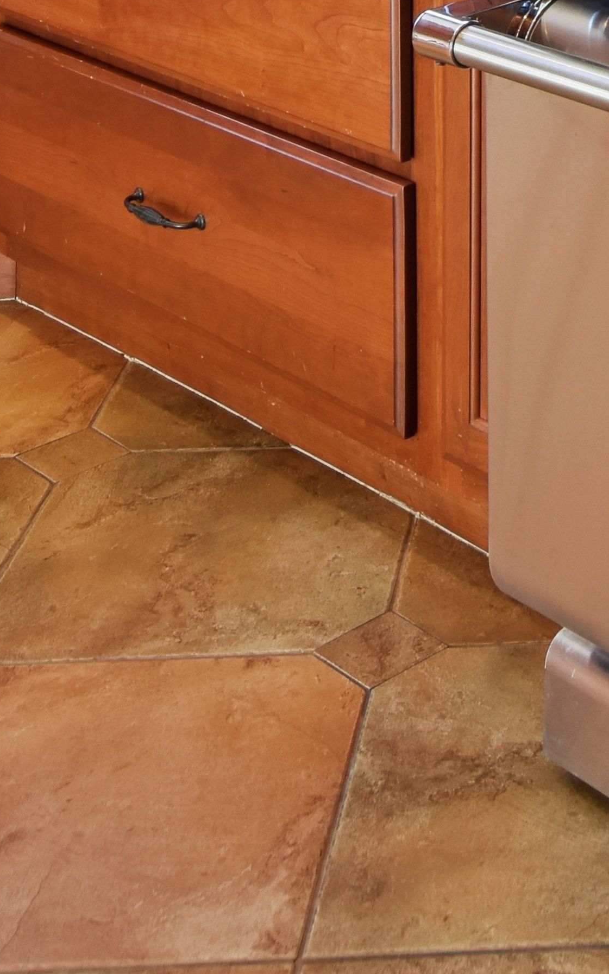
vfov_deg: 21.3
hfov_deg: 15.9
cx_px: 862
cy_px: -593
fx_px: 2037
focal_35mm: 77
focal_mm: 15
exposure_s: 1/15
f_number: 8
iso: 500
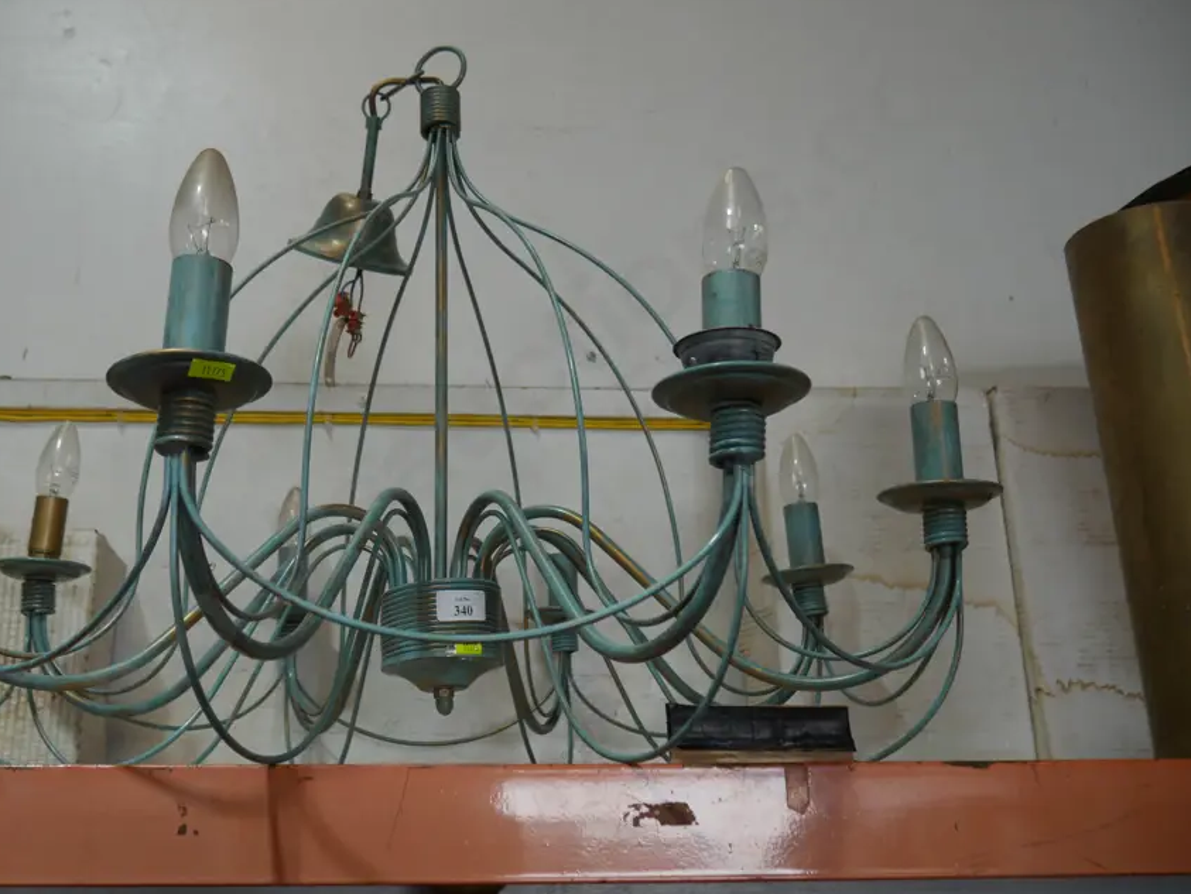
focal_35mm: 34
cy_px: 415
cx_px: 485
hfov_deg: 53.6
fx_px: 1170
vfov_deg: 41.8
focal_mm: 14
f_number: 3.5
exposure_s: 1/100
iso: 200
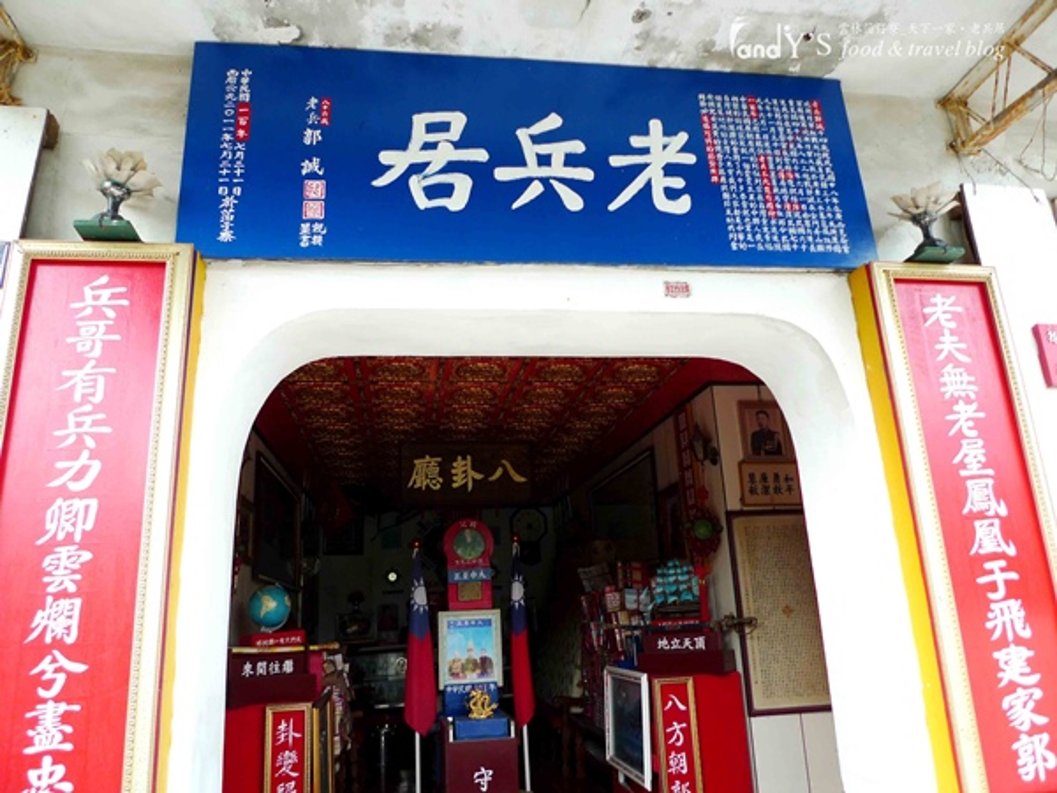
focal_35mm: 24
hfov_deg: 71.6
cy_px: 396
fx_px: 733
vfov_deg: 56.8
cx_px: 528
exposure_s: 1/100
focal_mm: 5.1
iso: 80
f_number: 2
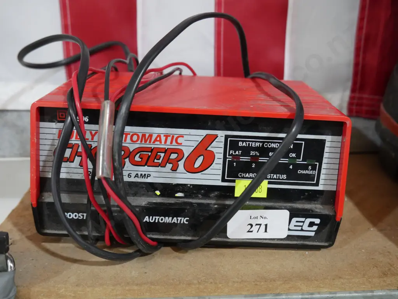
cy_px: 150
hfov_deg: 51.3
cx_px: 199
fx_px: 414
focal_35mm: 36
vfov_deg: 39.7
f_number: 4
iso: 2000
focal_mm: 18
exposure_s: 1/60
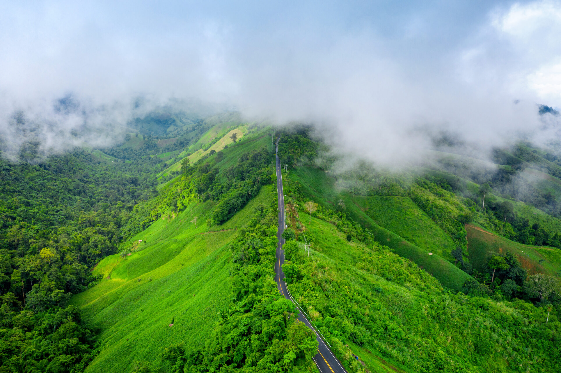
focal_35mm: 28
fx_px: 436
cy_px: 186
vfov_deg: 46.4
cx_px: 280
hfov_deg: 65.5
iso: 100
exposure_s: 1/240
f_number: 5
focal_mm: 10.26
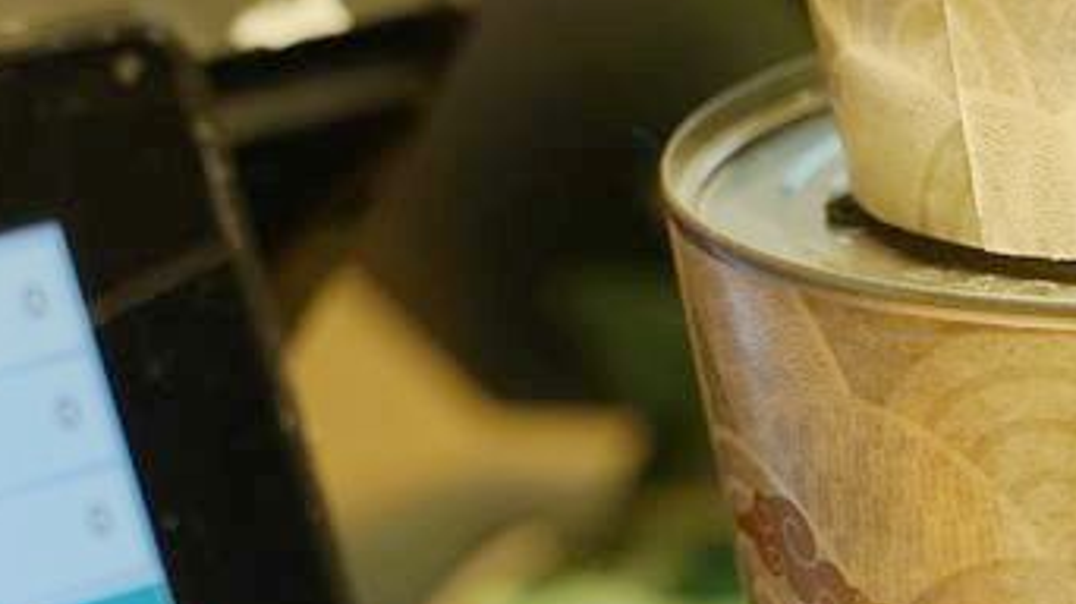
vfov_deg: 6.5
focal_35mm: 184
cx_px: 1211
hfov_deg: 11.5
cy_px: 802
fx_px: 5247
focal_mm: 50
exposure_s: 1/160
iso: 1000
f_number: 4
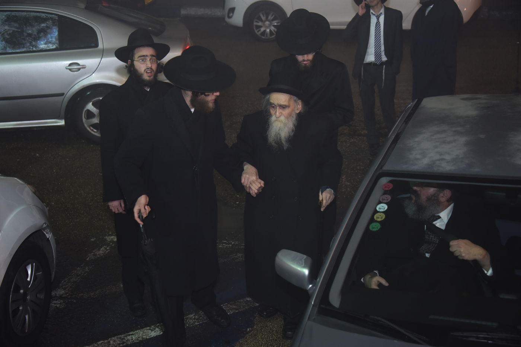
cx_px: 260
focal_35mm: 62
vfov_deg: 21.9
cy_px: 174
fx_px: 897
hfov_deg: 32.4
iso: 2000
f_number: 5
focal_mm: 62
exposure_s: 1/60
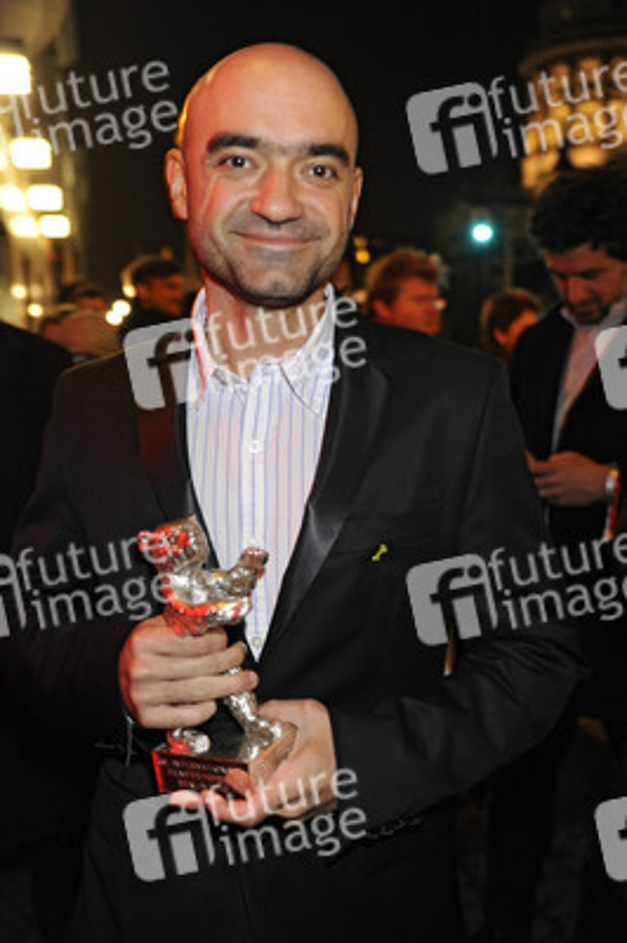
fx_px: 890
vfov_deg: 55.8
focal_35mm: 34
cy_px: 472
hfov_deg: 38.8
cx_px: 314
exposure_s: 1/30
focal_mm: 34
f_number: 3.2
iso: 2500
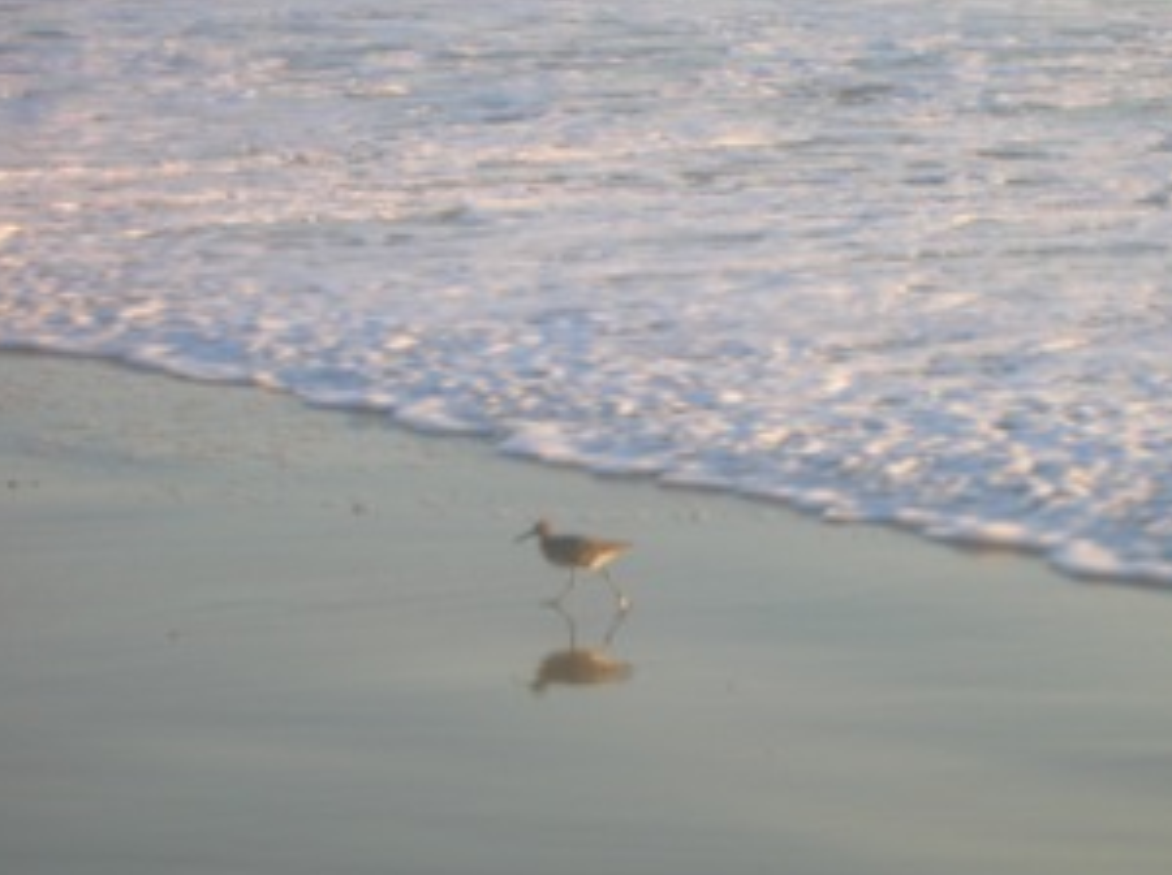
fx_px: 4597
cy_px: 557
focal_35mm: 136
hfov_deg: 14.5
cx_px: 695
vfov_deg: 10.9
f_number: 8.2
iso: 50
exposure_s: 1/37.3
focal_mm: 17.1
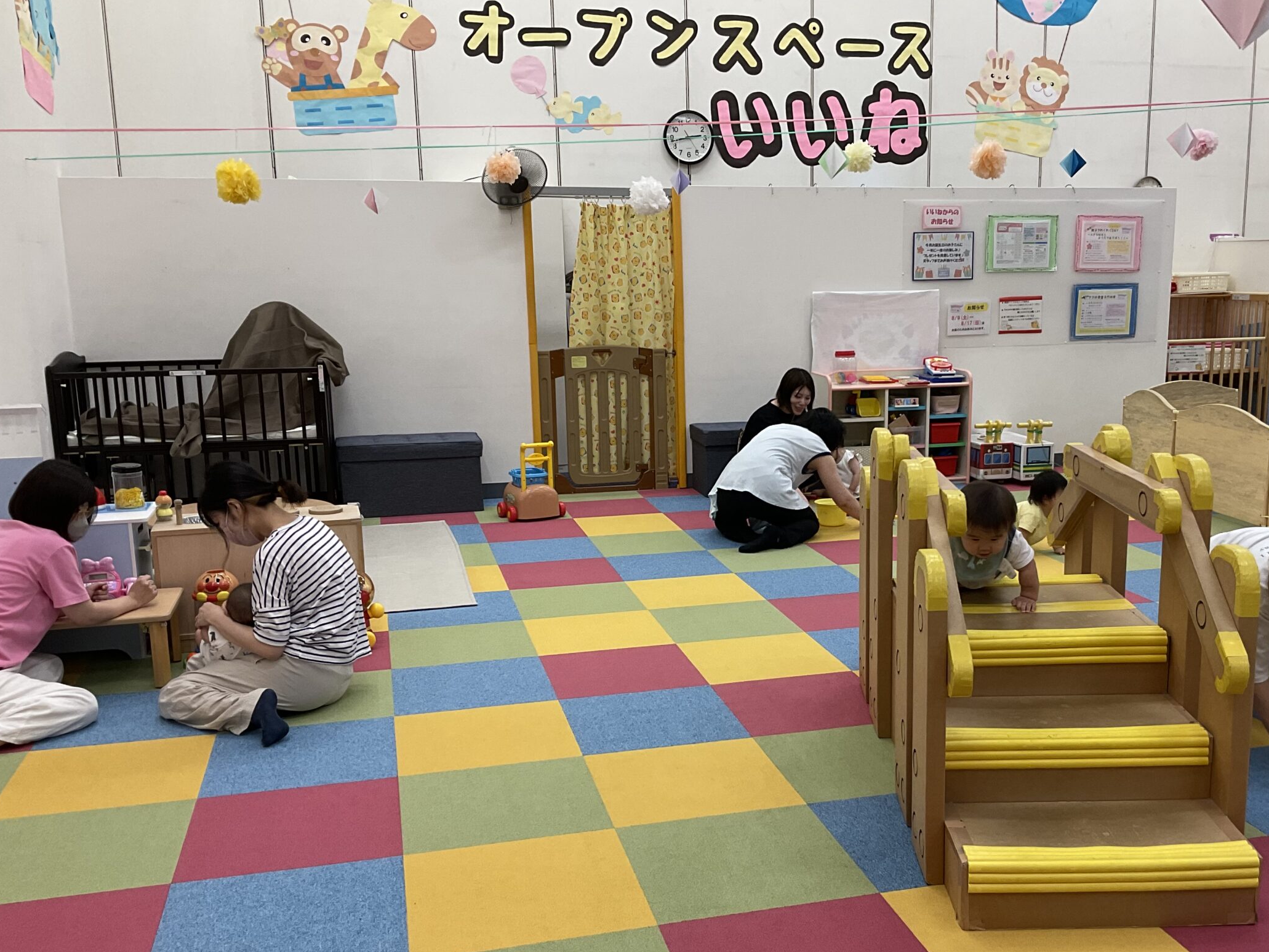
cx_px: 761
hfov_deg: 51.0
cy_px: 531
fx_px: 1320
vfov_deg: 39.6
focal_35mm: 36
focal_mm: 3
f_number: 1.8
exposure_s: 1/120
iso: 50
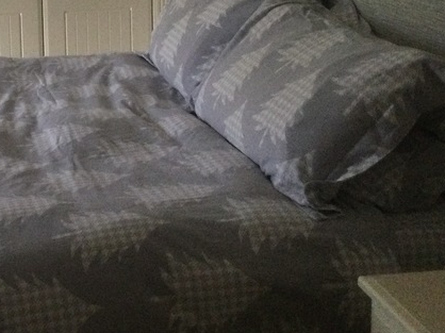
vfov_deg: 18.8
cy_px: -1
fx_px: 976
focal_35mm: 76
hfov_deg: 24.4
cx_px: -11
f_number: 2.4
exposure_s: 1/33
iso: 200
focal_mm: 3.3
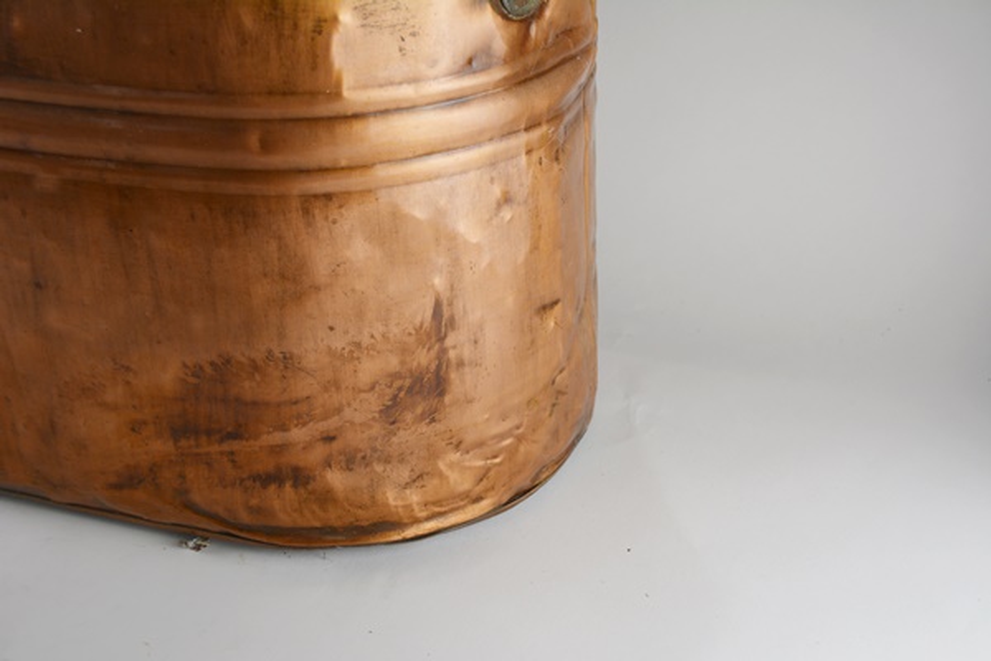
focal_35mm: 45
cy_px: 330
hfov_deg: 43.6
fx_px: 1239
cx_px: 496
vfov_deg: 29.9
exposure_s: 1/160
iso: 200
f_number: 6.3
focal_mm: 30
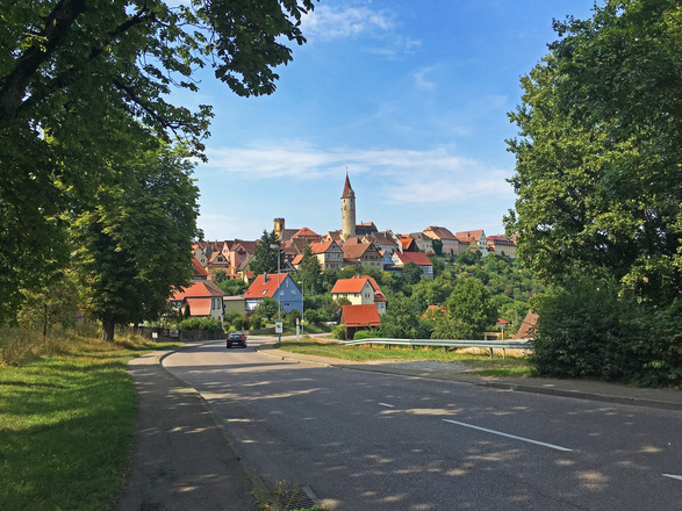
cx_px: 341
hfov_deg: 61.7
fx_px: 571
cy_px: 256
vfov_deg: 48.2
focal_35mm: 29
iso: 25
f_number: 2.2
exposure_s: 1/1748
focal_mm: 4.15
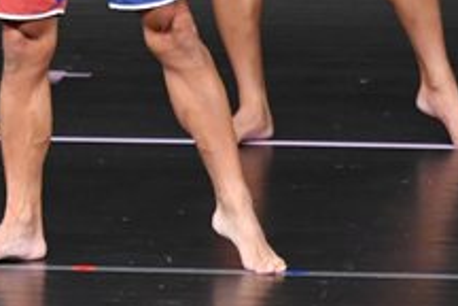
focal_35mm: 1077
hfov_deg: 1.9
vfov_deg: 1.3
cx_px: -158
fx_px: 13701
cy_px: -119
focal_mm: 200
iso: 4000
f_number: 5.6
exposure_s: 1/400
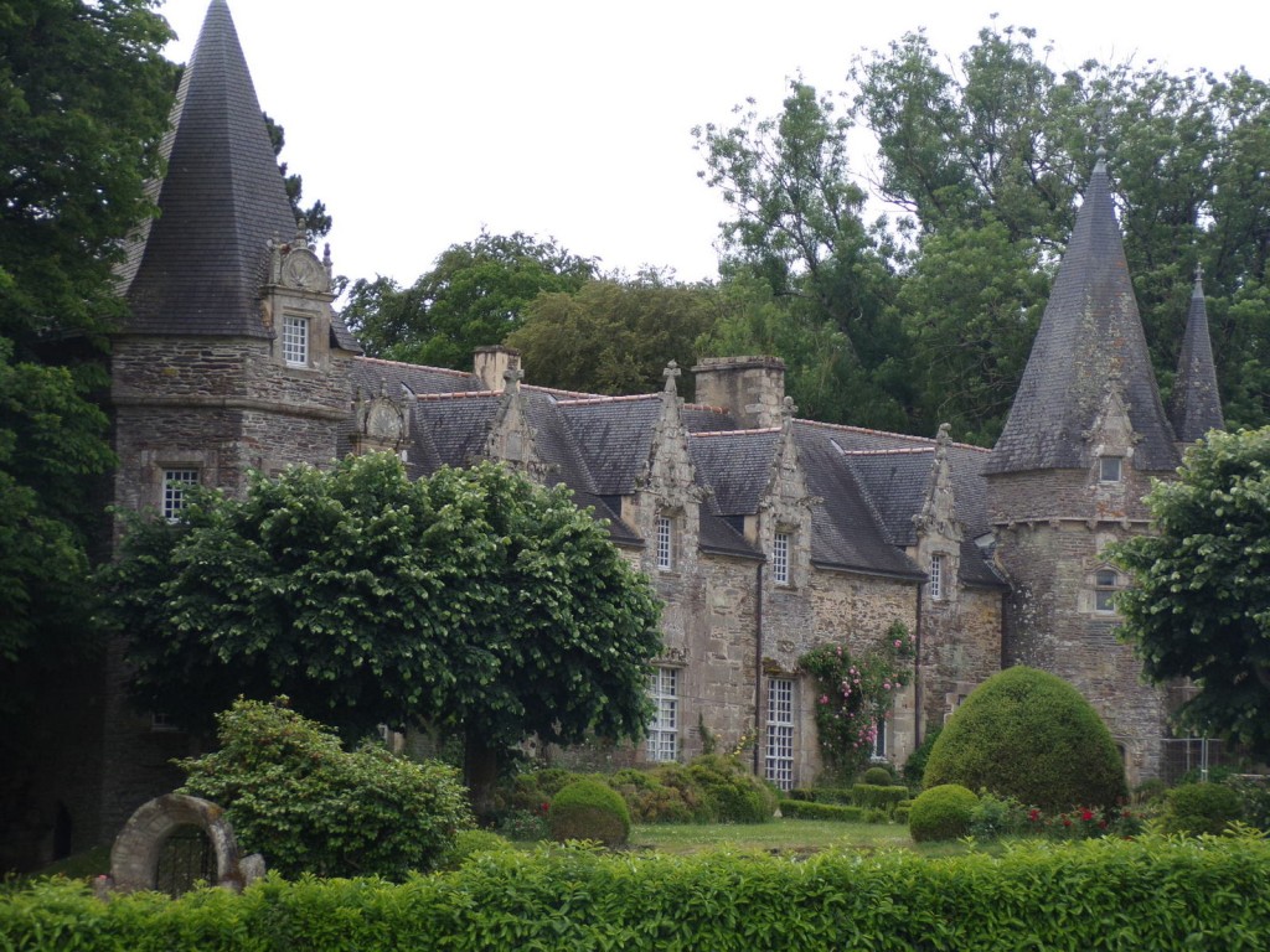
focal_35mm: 114
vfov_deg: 13.0
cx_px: 635
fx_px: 4182
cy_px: 476
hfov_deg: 17.3
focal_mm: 20.4
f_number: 4.6
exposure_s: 1/250
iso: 80
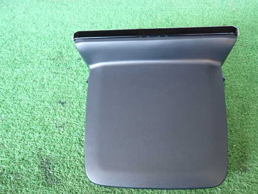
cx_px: 139
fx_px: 216
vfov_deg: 48.2
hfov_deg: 61.6
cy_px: 102
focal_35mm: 29
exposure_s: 1/30
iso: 250
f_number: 2
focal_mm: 4.5
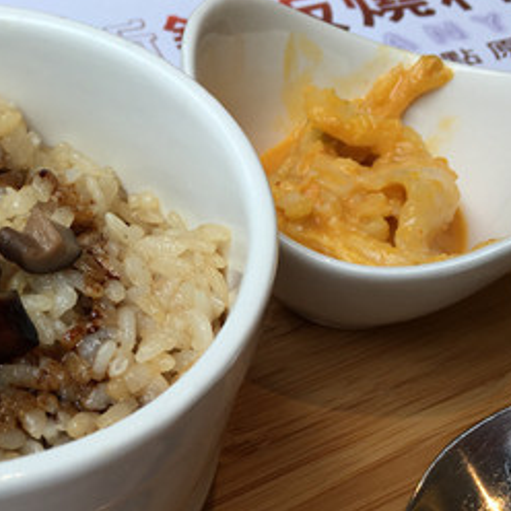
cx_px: 101
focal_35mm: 62
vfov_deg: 27.1
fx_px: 1035
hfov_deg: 27.2
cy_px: 414
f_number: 2.2
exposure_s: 1/60
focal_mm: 4.15
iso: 25
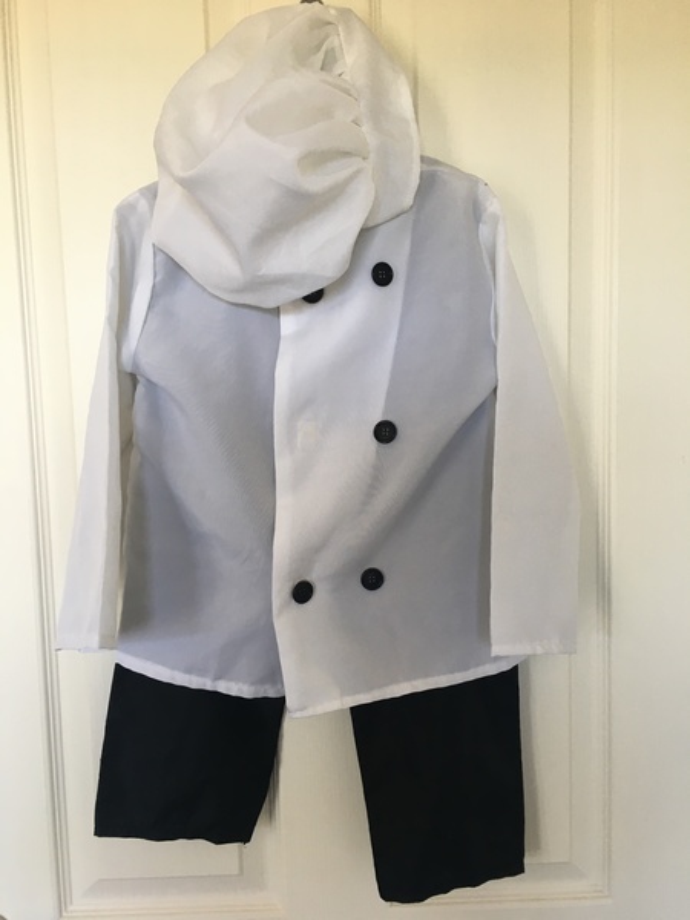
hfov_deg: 48.2
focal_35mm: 29
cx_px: 345
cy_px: 460
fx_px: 771
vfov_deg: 61.7
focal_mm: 4.15
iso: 32
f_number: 2.2
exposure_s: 1/33
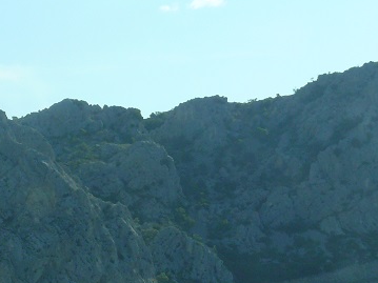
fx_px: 2030
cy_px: 172
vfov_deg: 8.0
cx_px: 290
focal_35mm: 186
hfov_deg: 10.6
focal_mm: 13
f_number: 5.6
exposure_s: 1/500
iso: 100
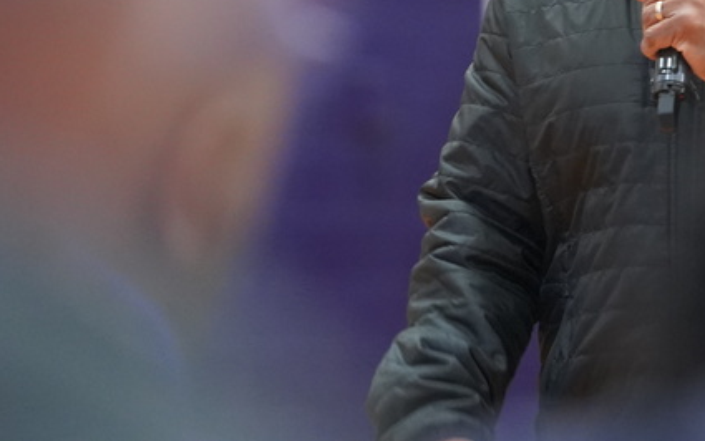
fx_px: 9341
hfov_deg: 4.3
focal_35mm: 486
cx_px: 700
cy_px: -122
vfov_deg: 2.7
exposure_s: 1/200
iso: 6400
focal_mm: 198
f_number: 4
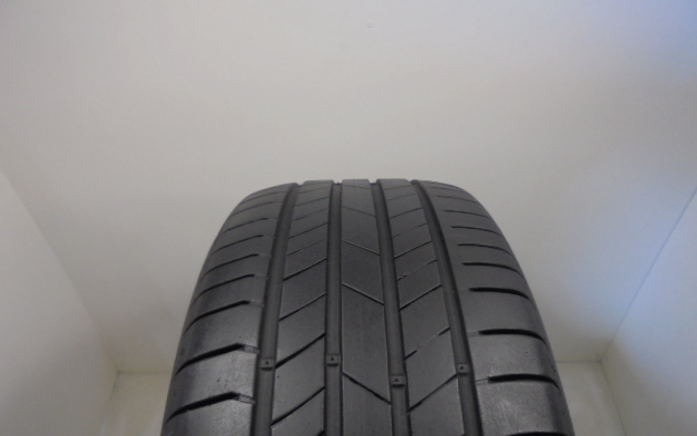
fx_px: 532
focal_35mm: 28
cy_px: 233
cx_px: 353
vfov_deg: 44.5
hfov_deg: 66.5
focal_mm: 4.6
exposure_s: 1/40
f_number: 3.5
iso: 100
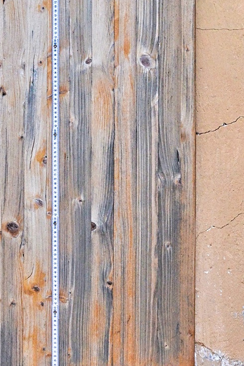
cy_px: 94
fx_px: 1799
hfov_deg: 7.7
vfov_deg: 11.6
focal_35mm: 177
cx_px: 45
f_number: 14
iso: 400
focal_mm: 30
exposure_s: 1/40
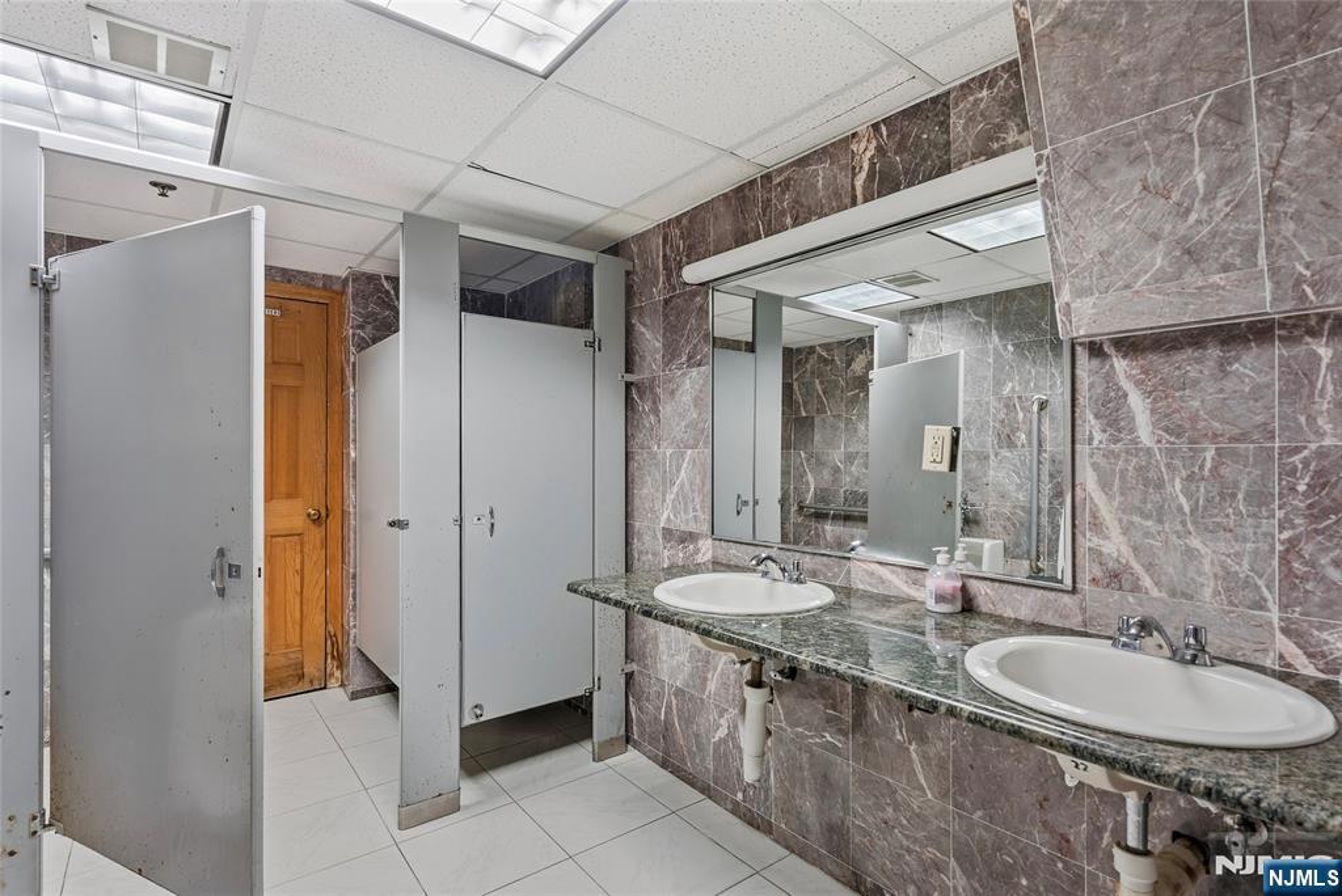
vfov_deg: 73.8
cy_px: 448
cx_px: 671
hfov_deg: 96.7
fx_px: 597
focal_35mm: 16
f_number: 8
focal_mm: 16
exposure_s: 1/6
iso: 100
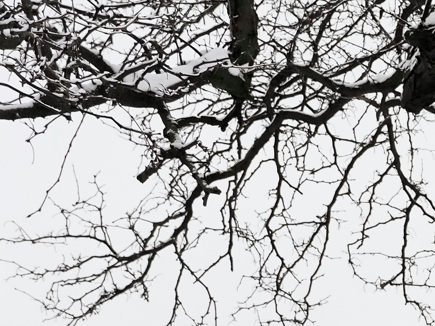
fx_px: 2136
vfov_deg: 8.2
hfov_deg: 9.7
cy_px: 690
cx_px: 1185
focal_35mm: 170
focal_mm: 30
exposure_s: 1/1600
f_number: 4.5
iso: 2000
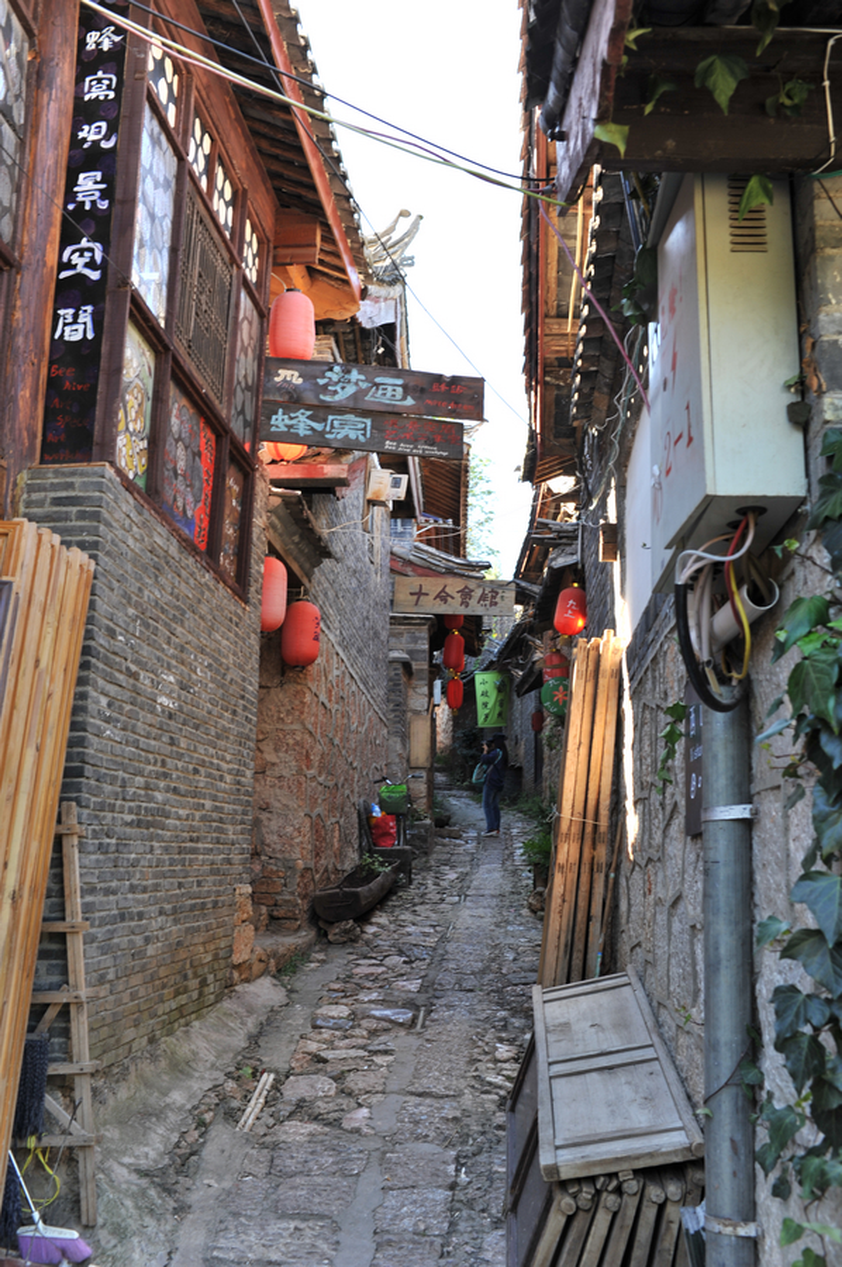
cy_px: 634
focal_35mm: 35
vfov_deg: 54.5
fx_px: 1231
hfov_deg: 37.8
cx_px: 421
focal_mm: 35
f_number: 5.6
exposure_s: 1/60
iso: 200
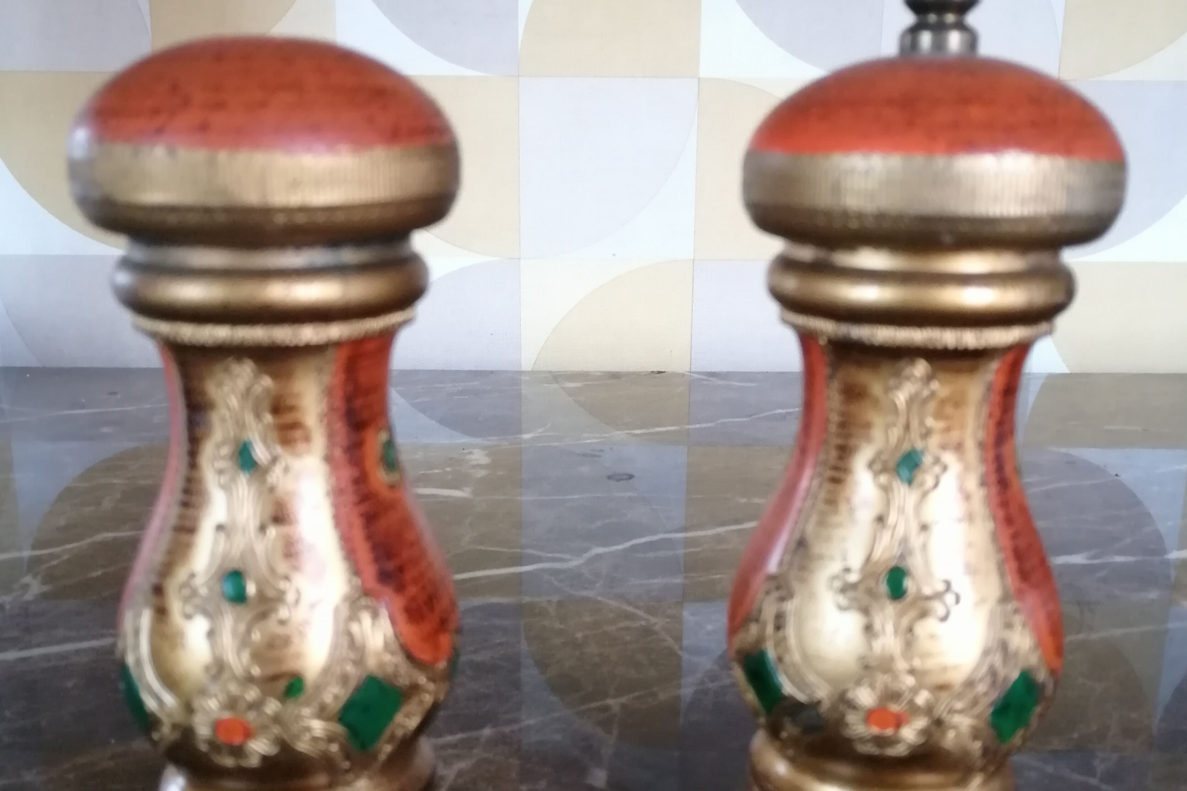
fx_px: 1253
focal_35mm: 38
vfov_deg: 35.0
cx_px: 593
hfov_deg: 50.7
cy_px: 430
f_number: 1.8
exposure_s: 1/30
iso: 400
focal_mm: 3.95
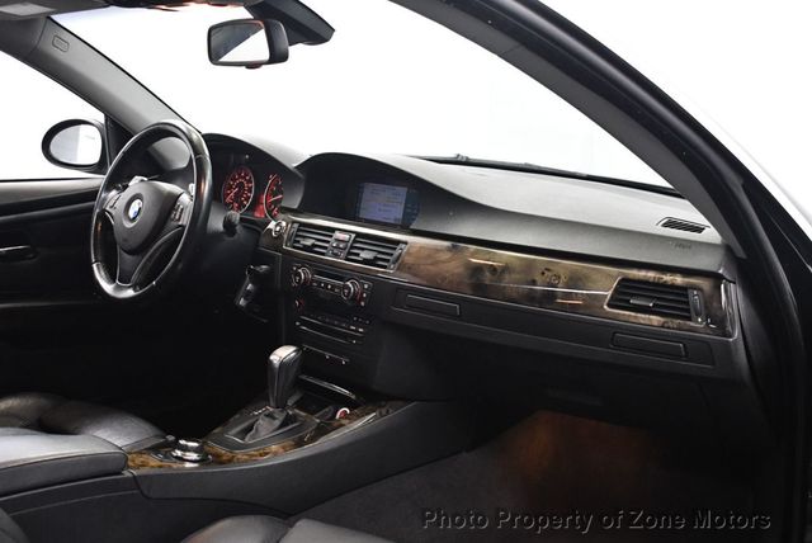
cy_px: 272
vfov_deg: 30.6
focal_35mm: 44
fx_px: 993
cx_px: 406
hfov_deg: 44.5
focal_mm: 22
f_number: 3.8
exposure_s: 1/100
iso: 3200
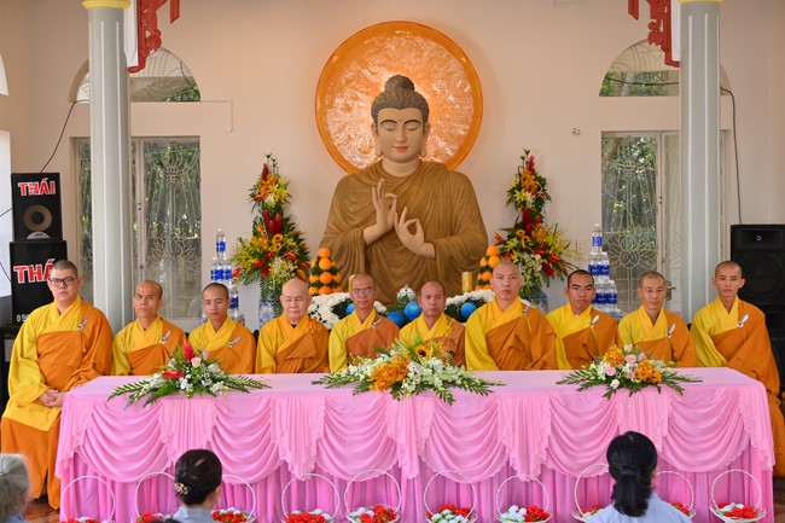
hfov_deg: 38.2
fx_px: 1134
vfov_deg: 26.0
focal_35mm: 52
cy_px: 262
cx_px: 392
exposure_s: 1/125
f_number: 5
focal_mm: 52
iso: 320
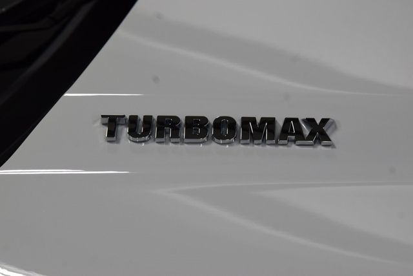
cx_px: 206
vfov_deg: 13.0
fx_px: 1205
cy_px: 138
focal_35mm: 105
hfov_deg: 19.5
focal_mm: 70
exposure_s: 1/125
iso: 1000
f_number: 9
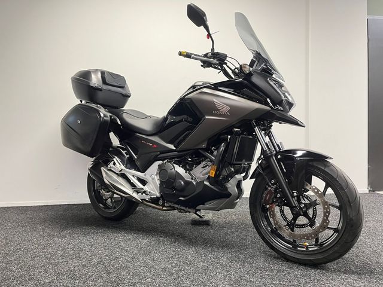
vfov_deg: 53.1
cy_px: 144
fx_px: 288
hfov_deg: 67.3
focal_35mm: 26
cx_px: 192
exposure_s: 1/50
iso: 250
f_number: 1.6
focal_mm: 5.1
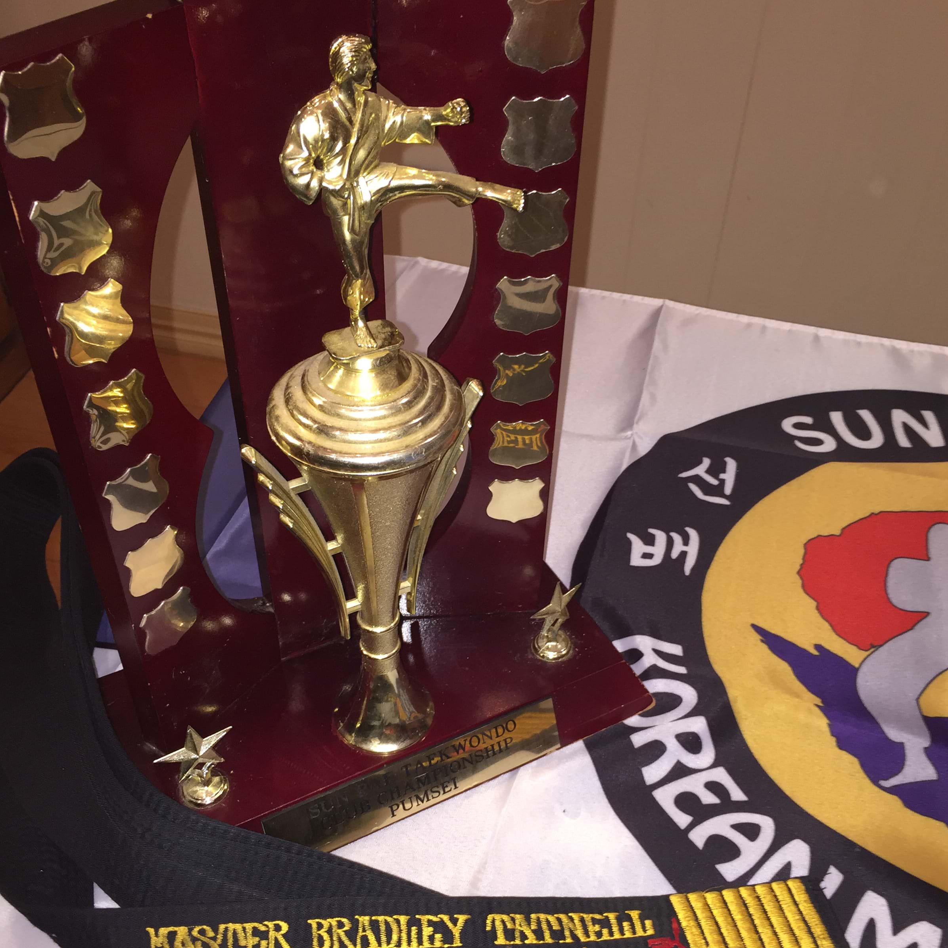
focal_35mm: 35
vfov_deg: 47.1
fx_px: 1084
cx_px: 485
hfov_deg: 47.2
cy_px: 545
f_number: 2.2
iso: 80
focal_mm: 4.15
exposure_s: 1/25
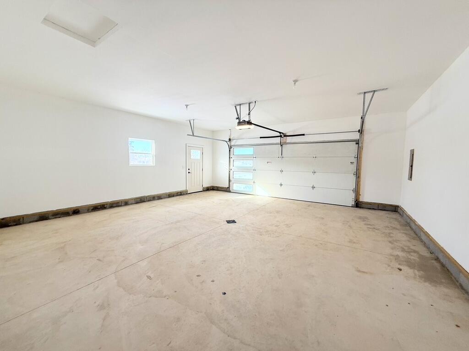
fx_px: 190
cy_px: 176
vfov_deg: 85.7
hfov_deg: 102.1
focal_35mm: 14
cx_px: 234
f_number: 2.2
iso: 64
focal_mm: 2.22
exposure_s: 1/122
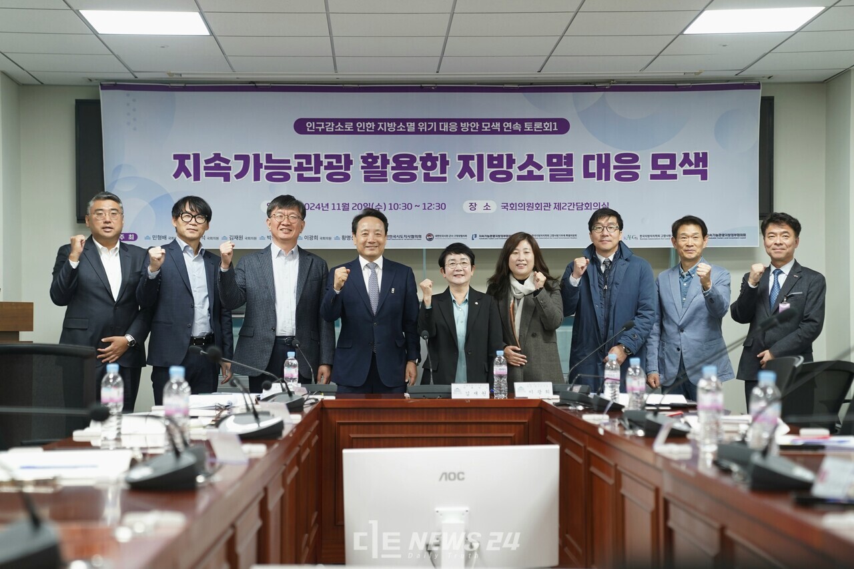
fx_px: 1542
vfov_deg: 20.9
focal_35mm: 65
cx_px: 427
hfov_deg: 31.0
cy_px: 284
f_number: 2.8
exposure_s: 1/80
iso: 800
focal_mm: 65
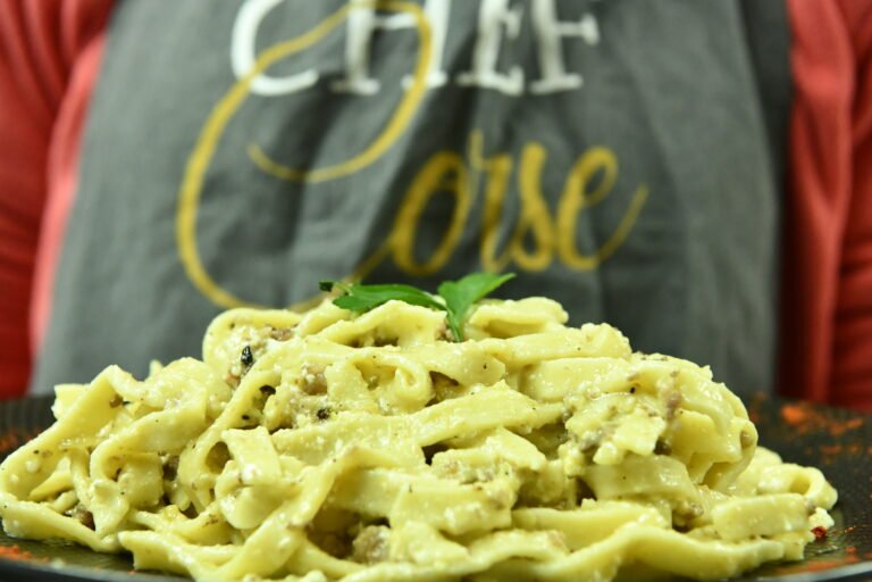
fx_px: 1695
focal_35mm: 70
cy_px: 291
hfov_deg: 28.8
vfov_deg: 19.5
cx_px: 436
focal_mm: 70
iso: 10000
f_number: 8
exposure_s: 1/200
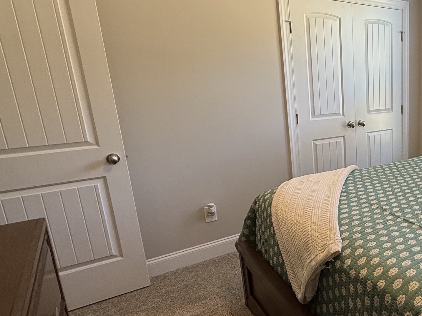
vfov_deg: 46.8
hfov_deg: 49.8
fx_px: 366
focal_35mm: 30
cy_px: 158
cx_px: 414
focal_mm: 2.22
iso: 200
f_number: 2.2
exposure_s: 1/60
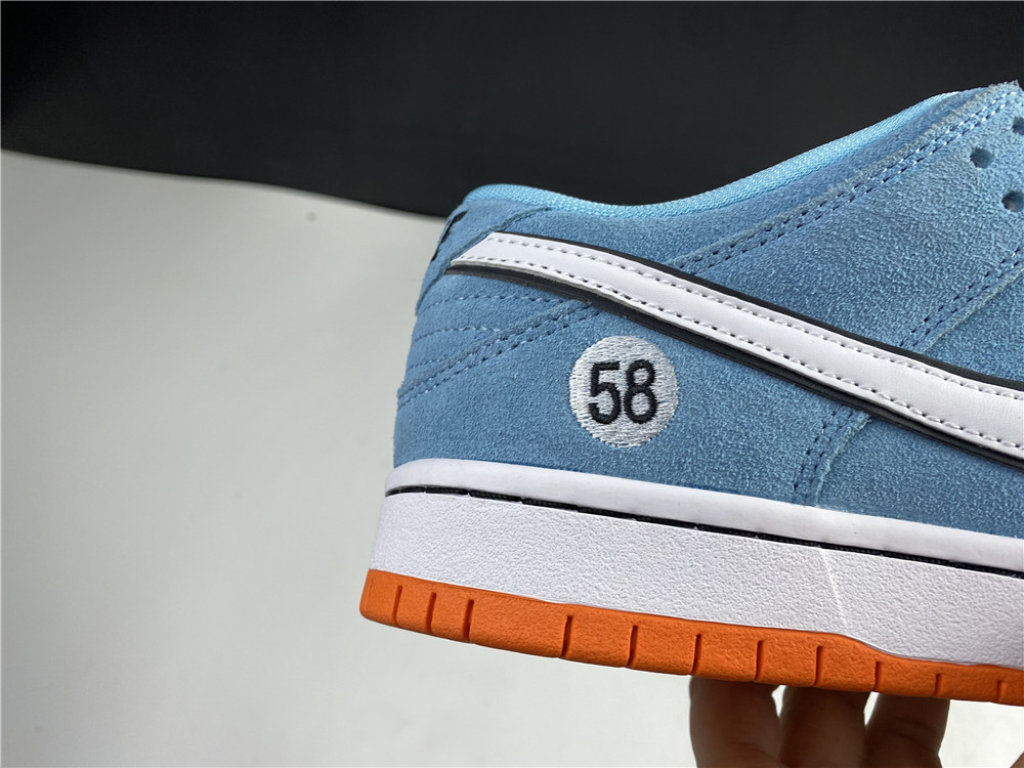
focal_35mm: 26
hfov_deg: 67.3
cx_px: 512
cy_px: 384
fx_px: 769
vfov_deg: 53.1
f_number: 1.8
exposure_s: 1/100
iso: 40
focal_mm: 4.25
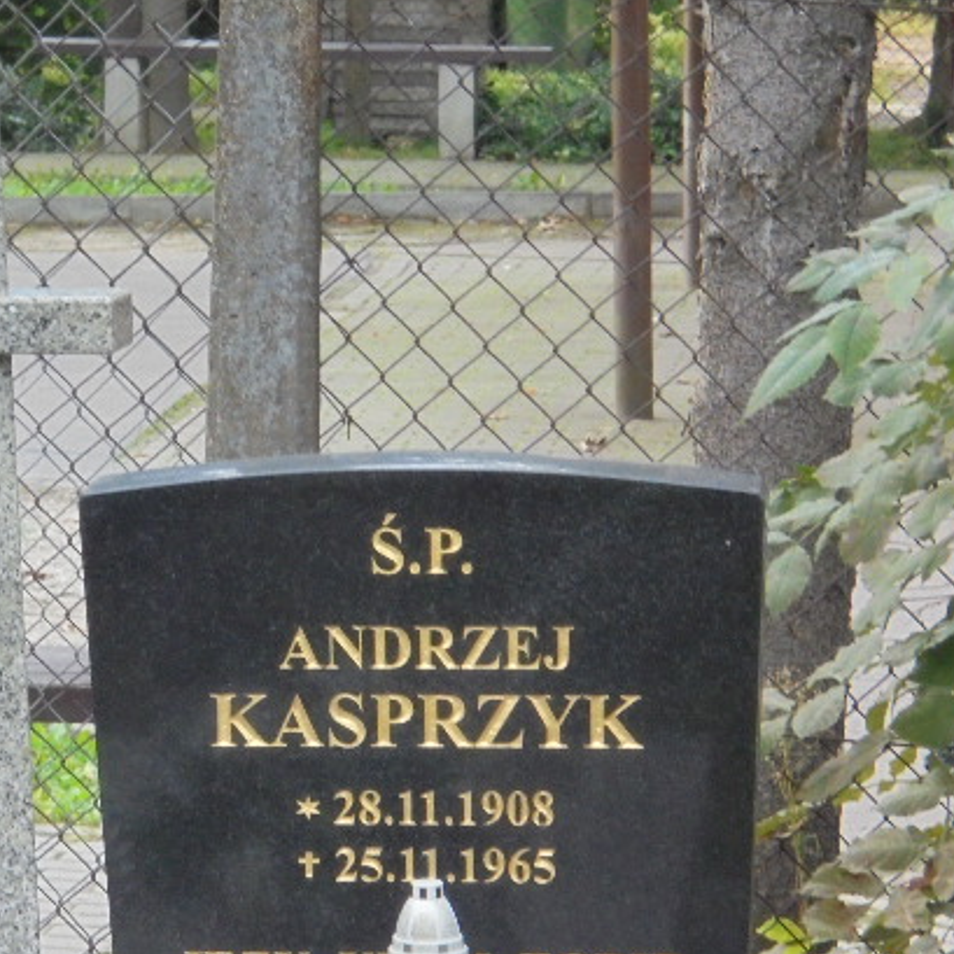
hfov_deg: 8.1
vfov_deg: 8.1
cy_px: 536
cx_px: 275
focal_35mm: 216
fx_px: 6735
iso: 500
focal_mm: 27.6
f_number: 6.5
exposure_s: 1/60
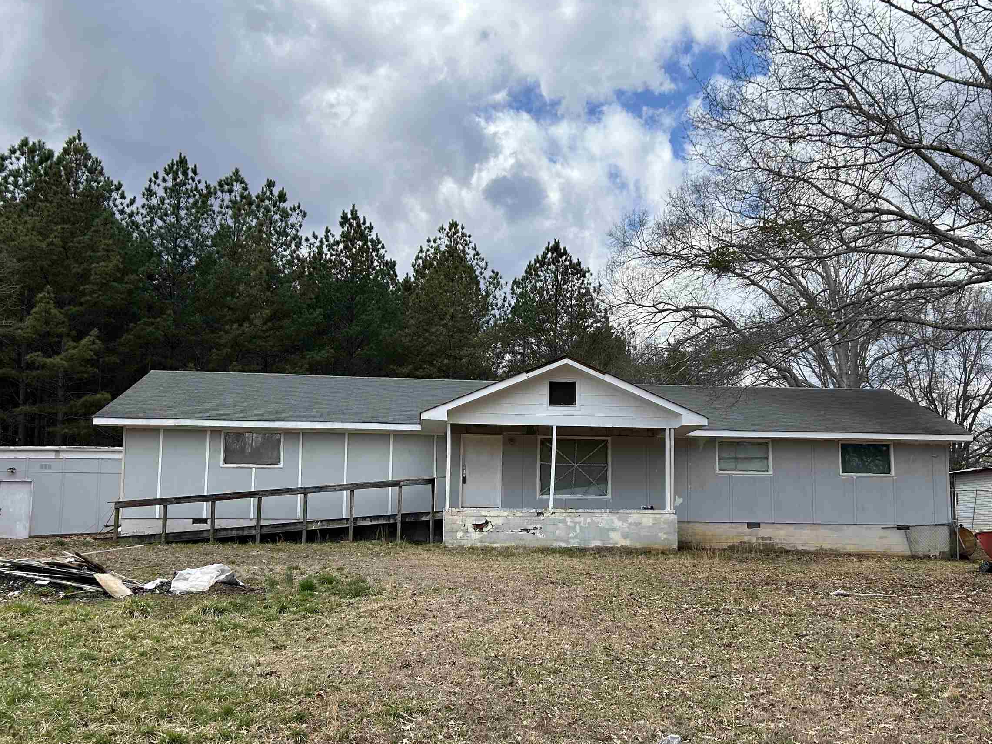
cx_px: 556
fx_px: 1003
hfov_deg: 52.5
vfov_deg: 40.6
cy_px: 434
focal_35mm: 35
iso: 50
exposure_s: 1/2571
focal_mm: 5.7
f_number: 1.5
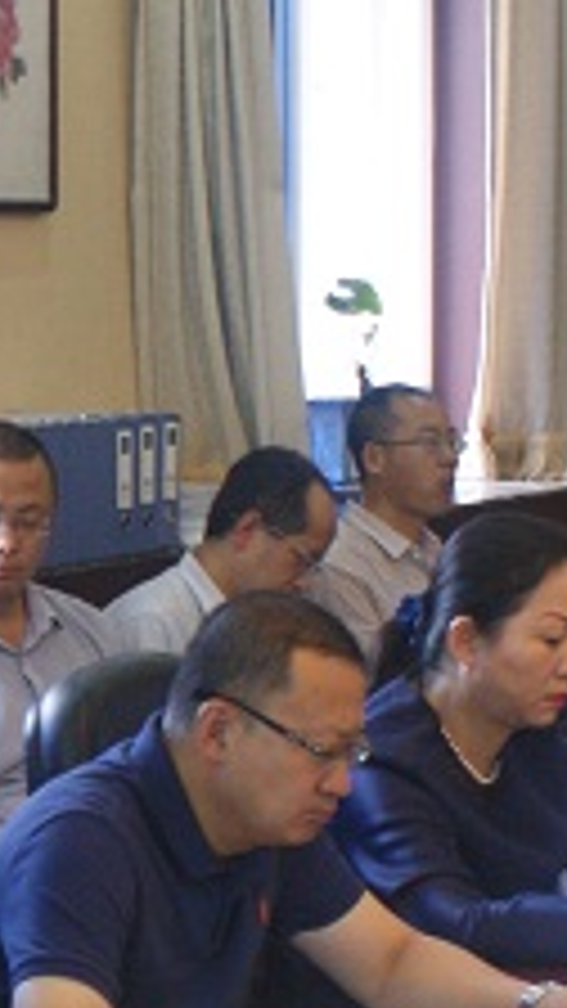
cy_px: 716
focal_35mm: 142
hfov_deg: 8.4
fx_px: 3795
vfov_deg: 15.1
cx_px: -277
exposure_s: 1/20
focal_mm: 22
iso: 400
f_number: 4
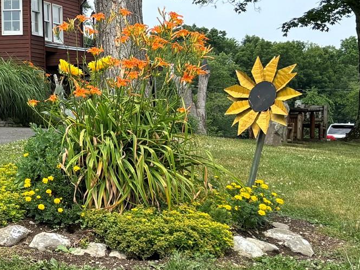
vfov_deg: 18.2
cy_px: 46
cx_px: -190
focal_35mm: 80
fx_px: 832
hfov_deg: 20.6
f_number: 1.6
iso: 50
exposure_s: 1/1642
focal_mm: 5.96
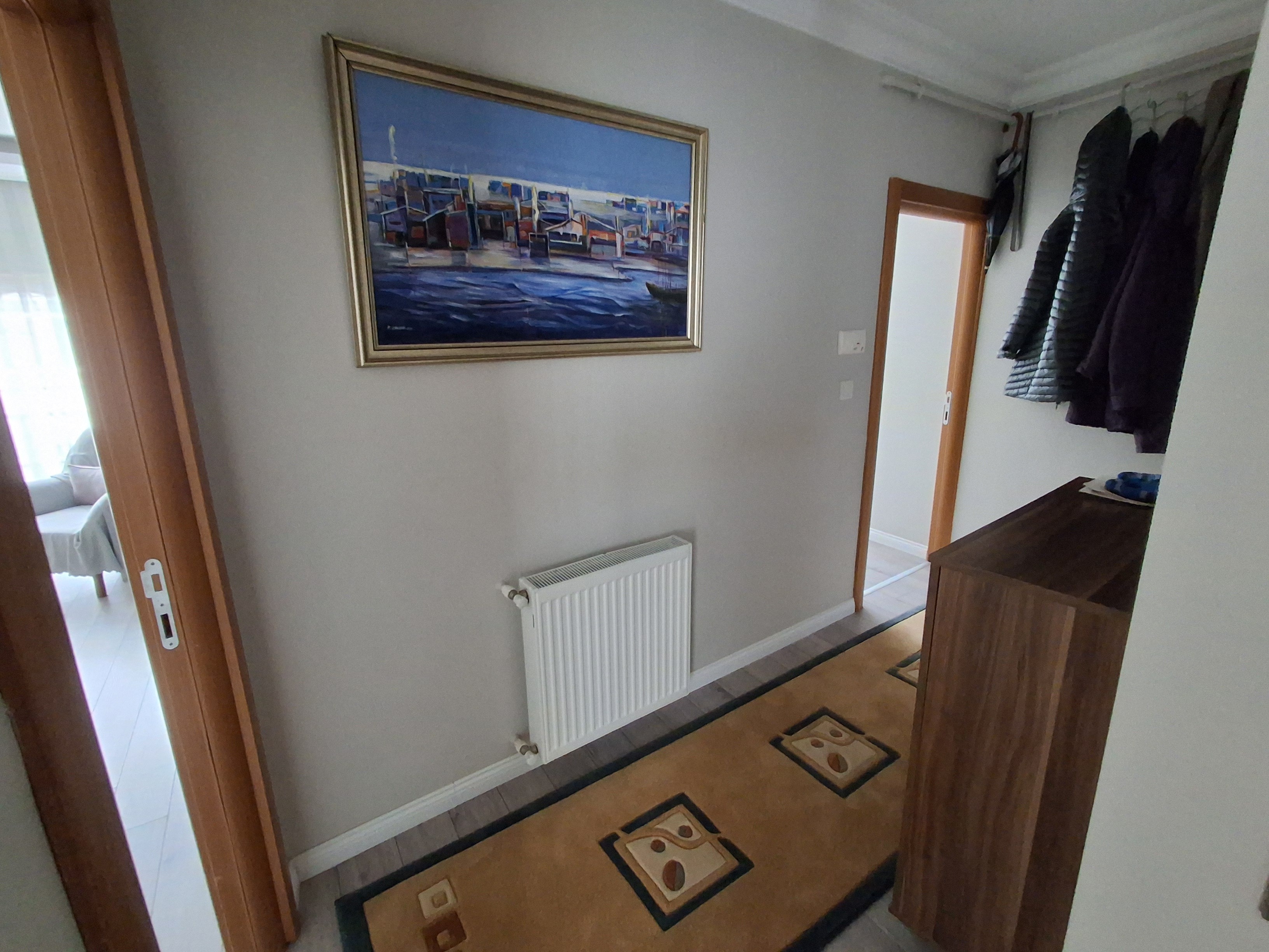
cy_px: 476
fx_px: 587
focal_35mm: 16
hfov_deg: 94.5
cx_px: 634
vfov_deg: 78.1
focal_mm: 1.64
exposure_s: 1/30
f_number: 2.2
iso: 500
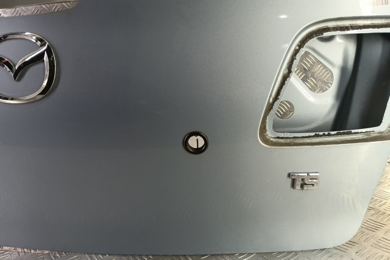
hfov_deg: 73.8
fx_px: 260
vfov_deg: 53.1
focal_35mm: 24
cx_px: 195
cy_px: 123
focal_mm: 4.11
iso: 133
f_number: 1.6
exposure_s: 1/50
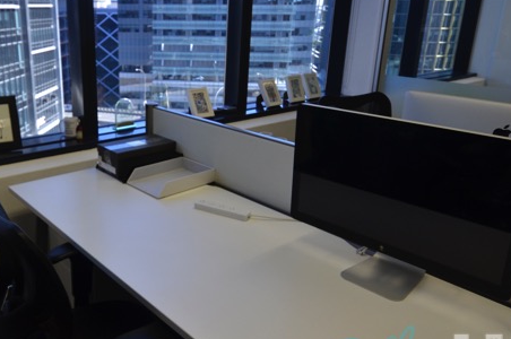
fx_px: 496
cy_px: 157
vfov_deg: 37.7
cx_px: 175
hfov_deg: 53.5
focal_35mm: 35
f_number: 5.6
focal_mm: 14
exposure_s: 1/100
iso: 400
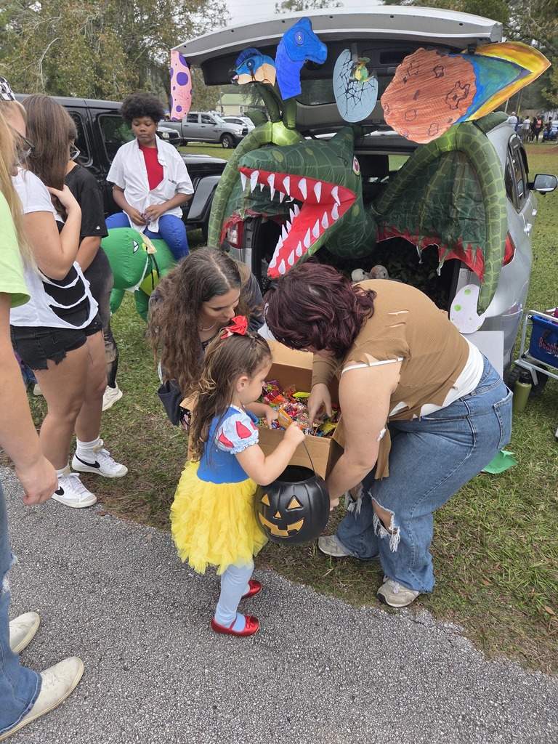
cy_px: 372
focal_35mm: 23
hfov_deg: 58.9
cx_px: 279
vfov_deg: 73.9
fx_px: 494
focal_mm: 5.4
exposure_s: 1/180
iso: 100
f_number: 1.8
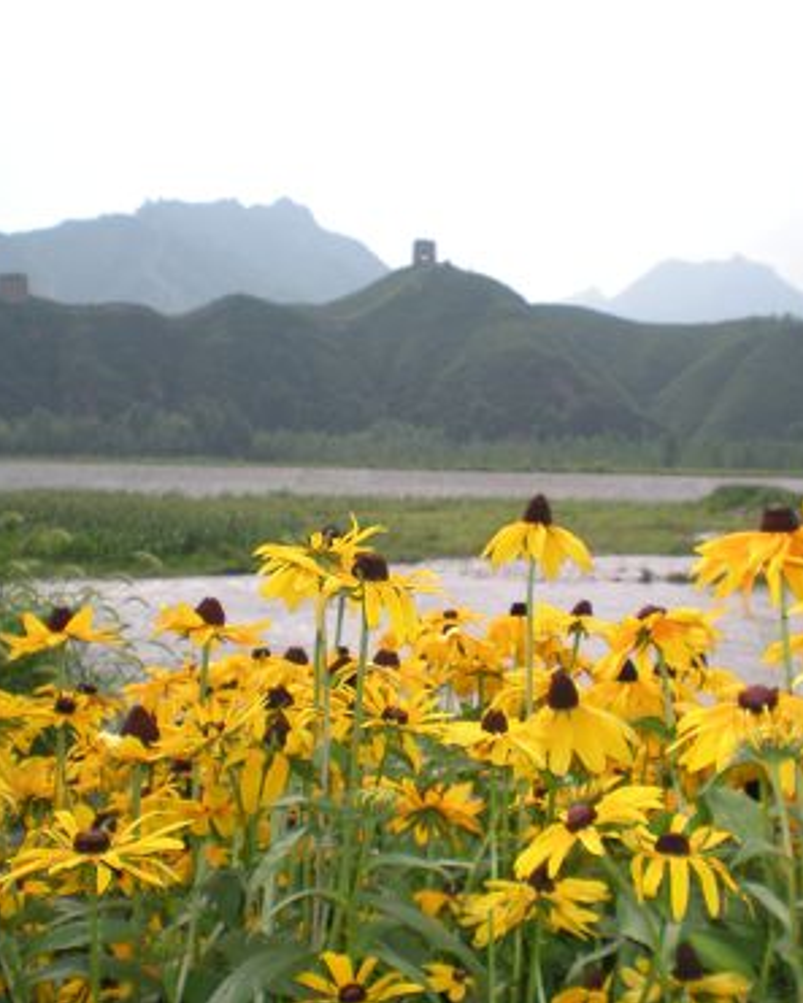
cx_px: 514
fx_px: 1485
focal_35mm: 50
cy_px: 499
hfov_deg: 30.1
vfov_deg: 37.3
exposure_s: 1/434
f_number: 4.6
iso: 64
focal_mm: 6.3
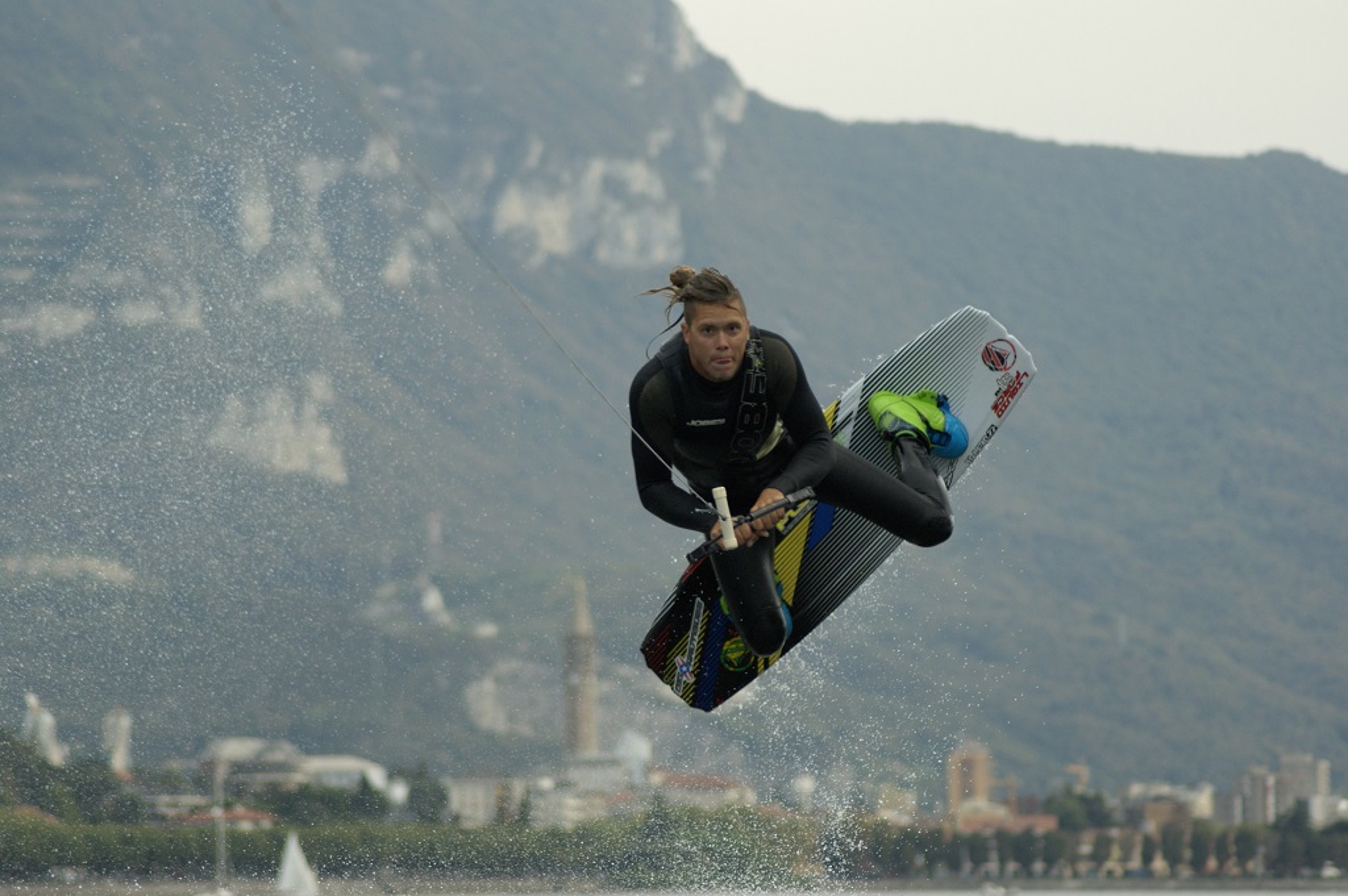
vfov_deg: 6.8
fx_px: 7576
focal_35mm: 202
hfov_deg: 10.2
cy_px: 448
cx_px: 674
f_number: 4
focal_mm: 135
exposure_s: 1/1600
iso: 400
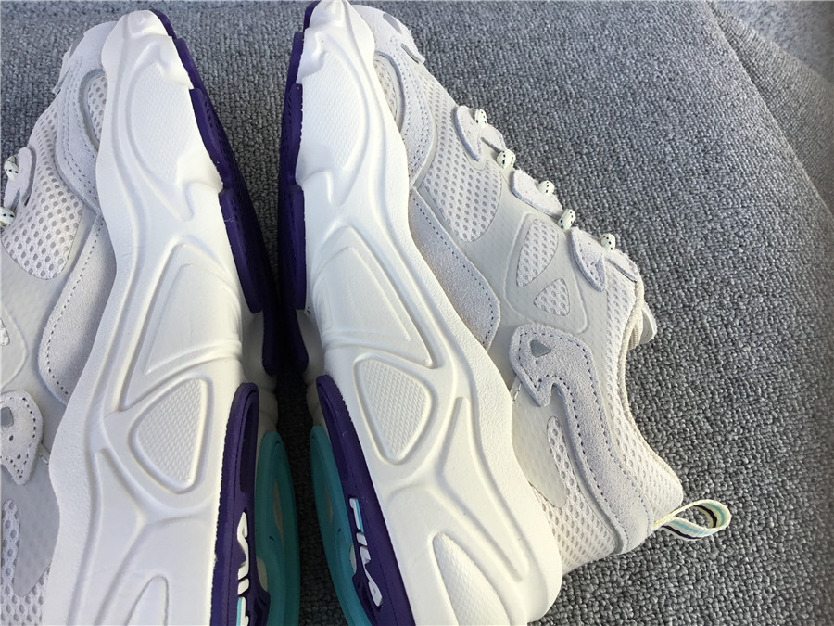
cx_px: 417
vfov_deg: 45.4
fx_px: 747
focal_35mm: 31
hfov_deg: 58.4
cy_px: 313
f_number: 2.4
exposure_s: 1/304
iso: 25
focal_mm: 3.3
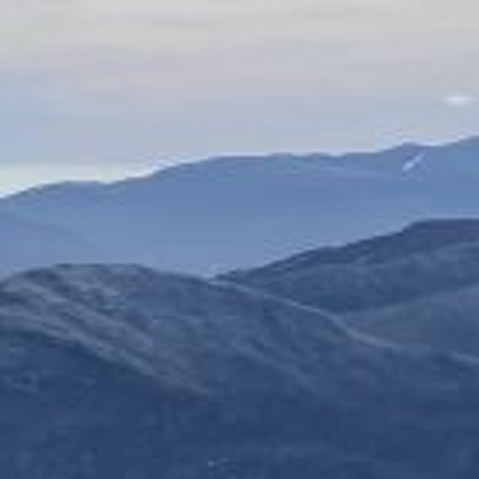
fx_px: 2677
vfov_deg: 9.2
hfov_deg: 9.6
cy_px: 1125
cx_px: -458
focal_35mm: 171
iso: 32
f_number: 1.6
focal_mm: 4.2
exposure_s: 1/11905
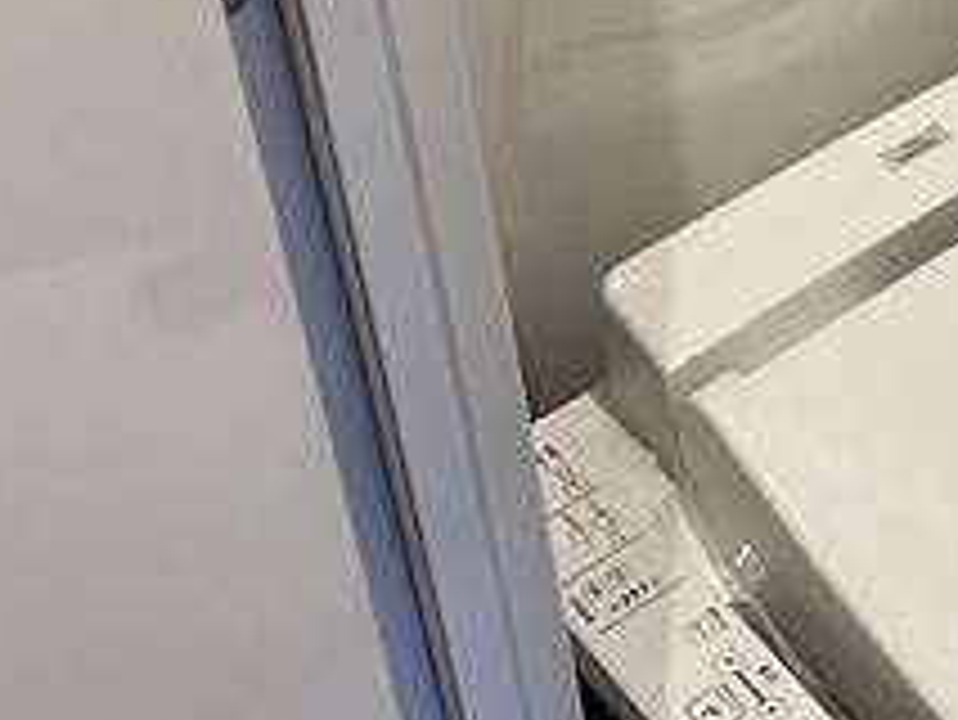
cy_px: -108
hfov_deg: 22.9
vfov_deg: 18.1
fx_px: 2160
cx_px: 1165
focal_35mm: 78
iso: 125
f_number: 1.8
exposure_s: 1/100
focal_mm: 4.25
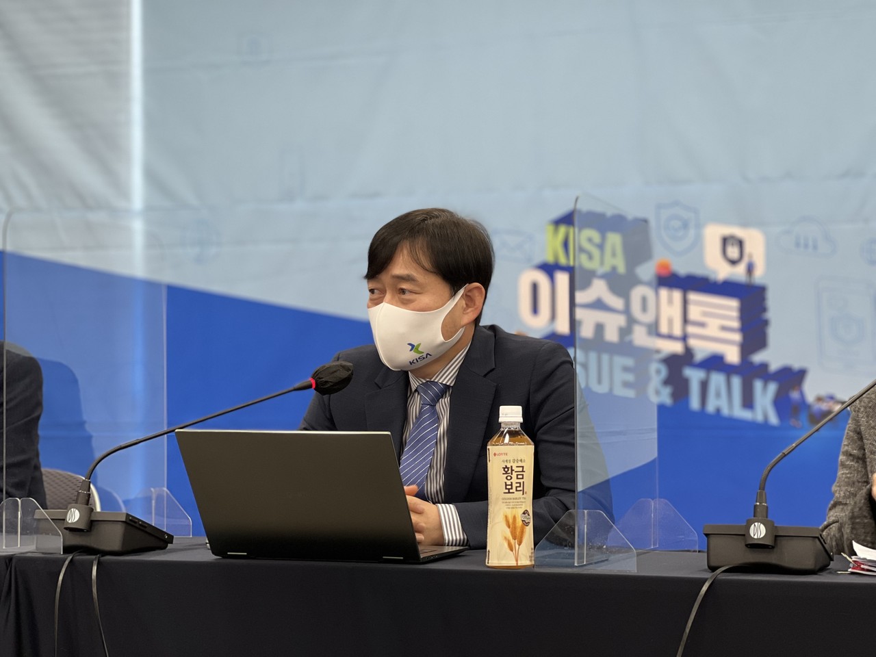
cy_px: 328
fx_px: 1949
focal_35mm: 77
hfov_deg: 25.3
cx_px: 438
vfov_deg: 19.1
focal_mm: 9
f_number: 2.8
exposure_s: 1/40
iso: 125
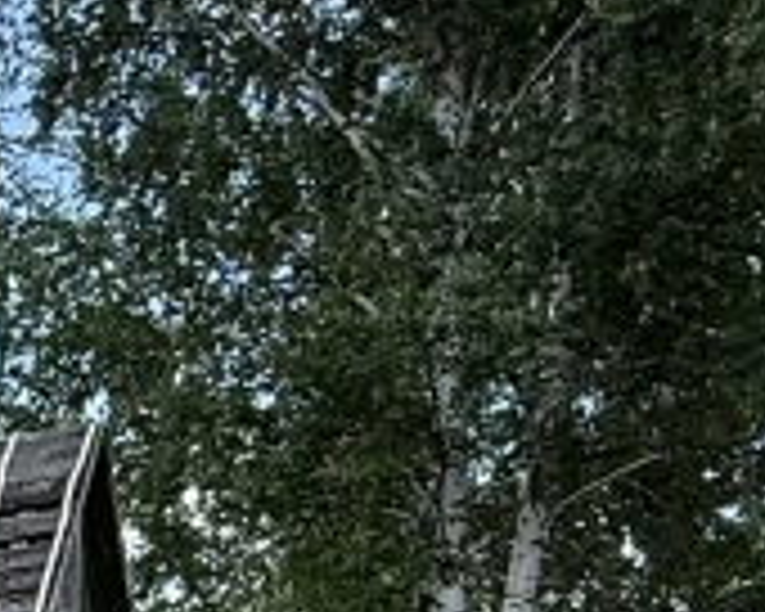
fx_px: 2287
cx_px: -702
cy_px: 1015
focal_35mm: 101
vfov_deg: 13.9
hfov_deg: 15.6
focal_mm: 2.22
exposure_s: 1/701
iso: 64
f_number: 2.2
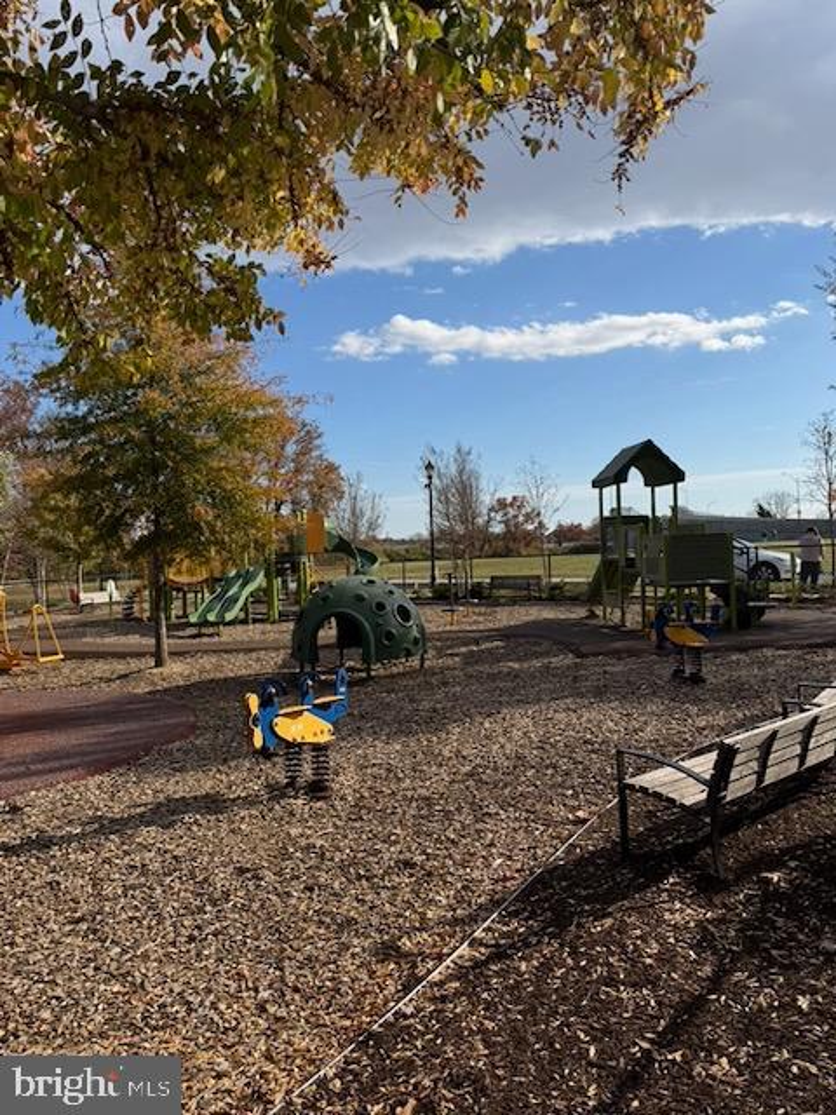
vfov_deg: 71.6
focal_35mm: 24
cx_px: 418
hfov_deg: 56.8
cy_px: 558
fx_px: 773
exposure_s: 1/4673
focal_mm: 6.76
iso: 80
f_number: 1.78
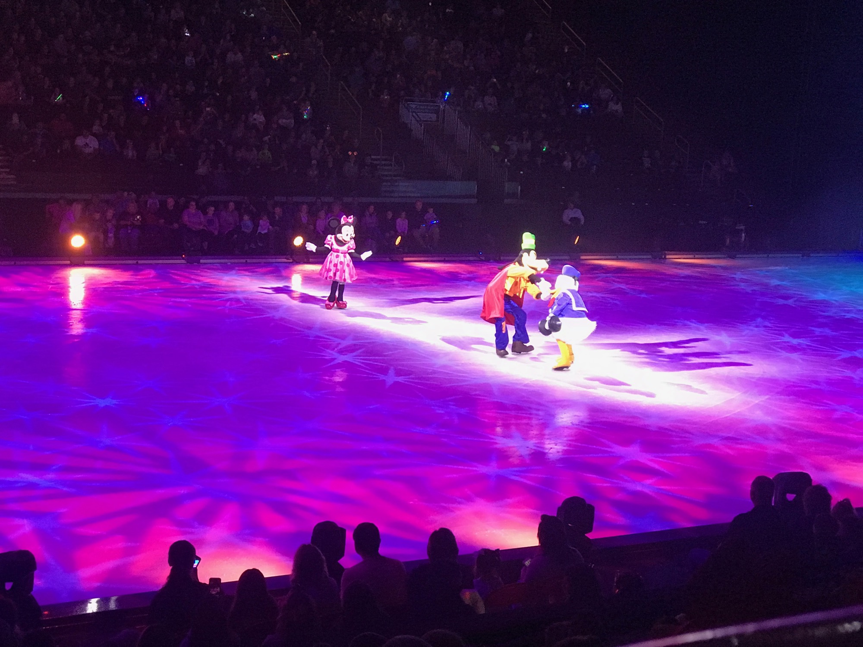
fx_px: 1421
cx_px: 432
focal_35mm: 57
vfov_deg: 25.7
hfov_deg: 33.8
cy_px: 324
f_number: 2.8
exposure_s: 1/52
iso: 400
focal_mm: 6.6
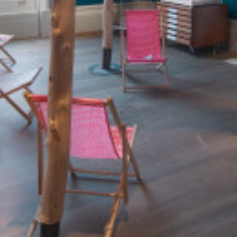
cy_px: -93
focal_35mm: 53
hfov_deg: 31.9
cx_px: 163
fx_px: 411
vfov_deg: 26.0
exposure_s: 1/25
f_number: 8
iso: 400
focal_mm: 17
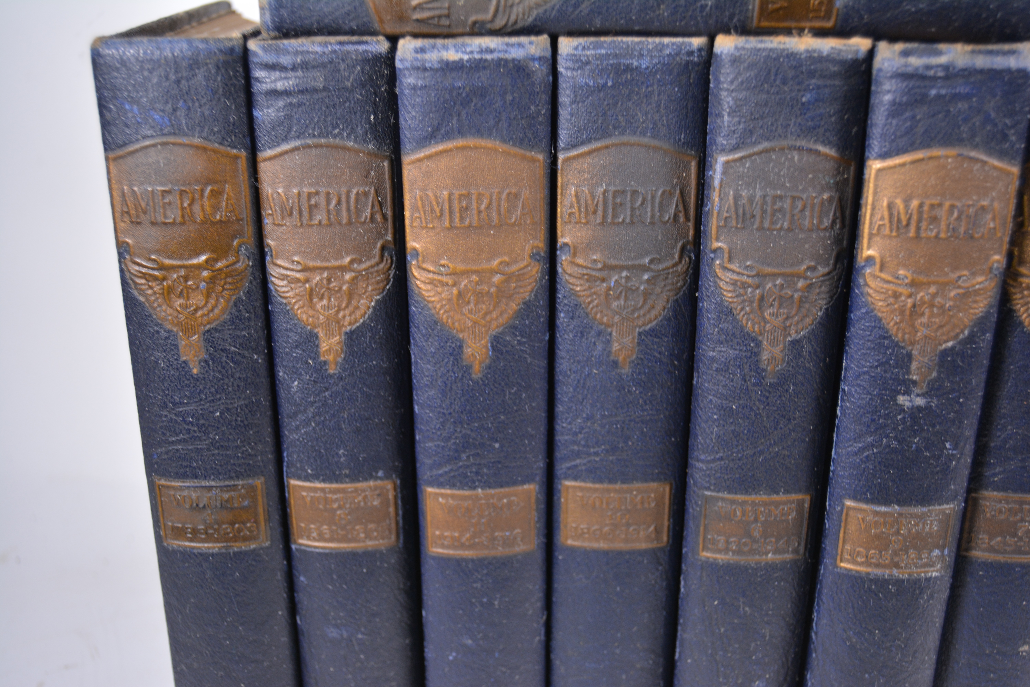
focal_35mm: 39
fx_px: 1116
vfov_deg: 34.2
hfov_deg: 49.6
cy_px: 344
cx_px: 515
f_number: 4.2
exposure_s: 1/80
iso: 400
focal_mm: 26
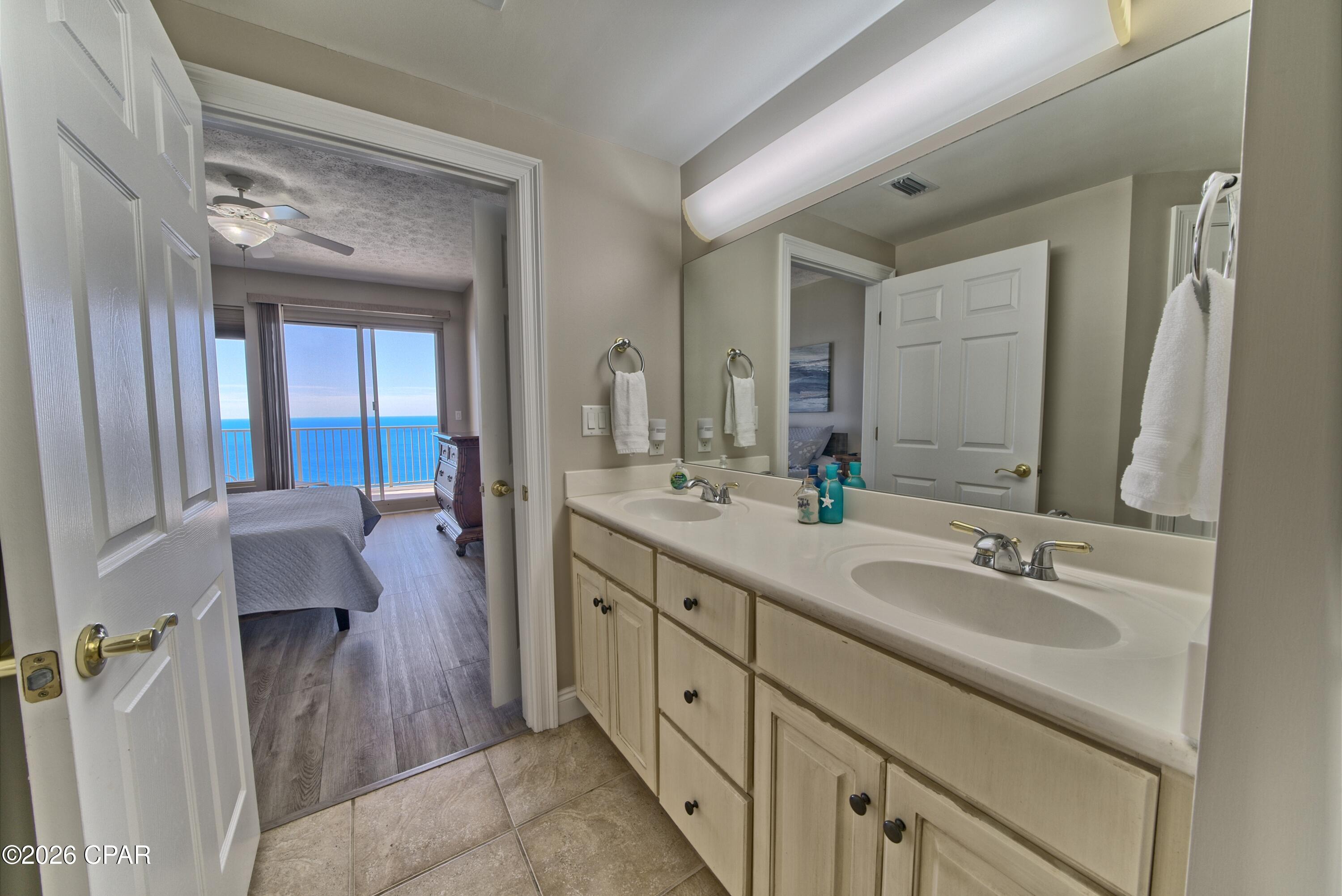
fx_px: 448
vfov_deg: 90.1
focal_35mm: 12
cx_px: 671
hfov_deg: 112.6
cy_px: 448
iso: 800
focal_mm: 12
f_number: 13
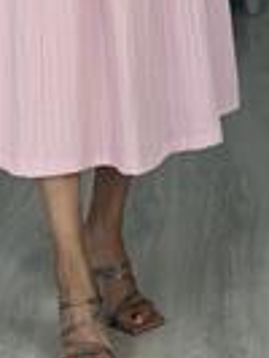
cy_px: -210
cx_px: 73
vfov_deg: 10.4
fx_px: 1893
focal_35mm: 183
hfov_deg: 8.1
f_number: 1.78
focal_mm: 6.86
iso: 100
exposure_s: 1/171
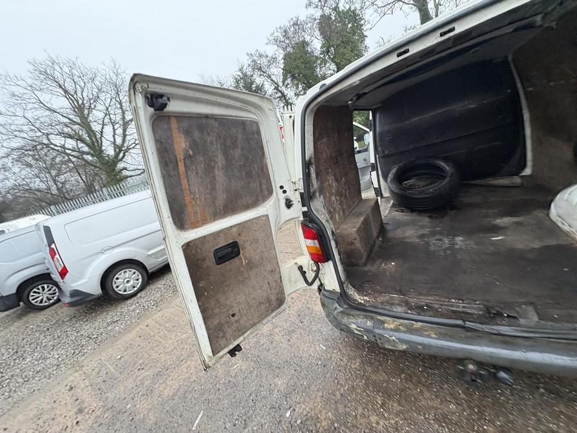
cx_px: 288
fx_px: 233
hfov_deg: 102.1
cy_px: 216
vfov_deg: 85.7
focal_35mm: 14
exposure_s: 1/99
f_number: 2.2
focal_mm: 2.22
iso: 200
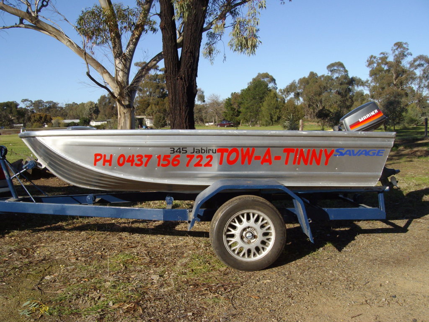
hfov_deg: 51.4
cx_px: 214
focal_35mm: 36
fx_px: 446
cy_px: 161
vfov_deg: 39.7
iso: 80
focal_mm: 6
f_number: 4.8
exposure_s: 1/500
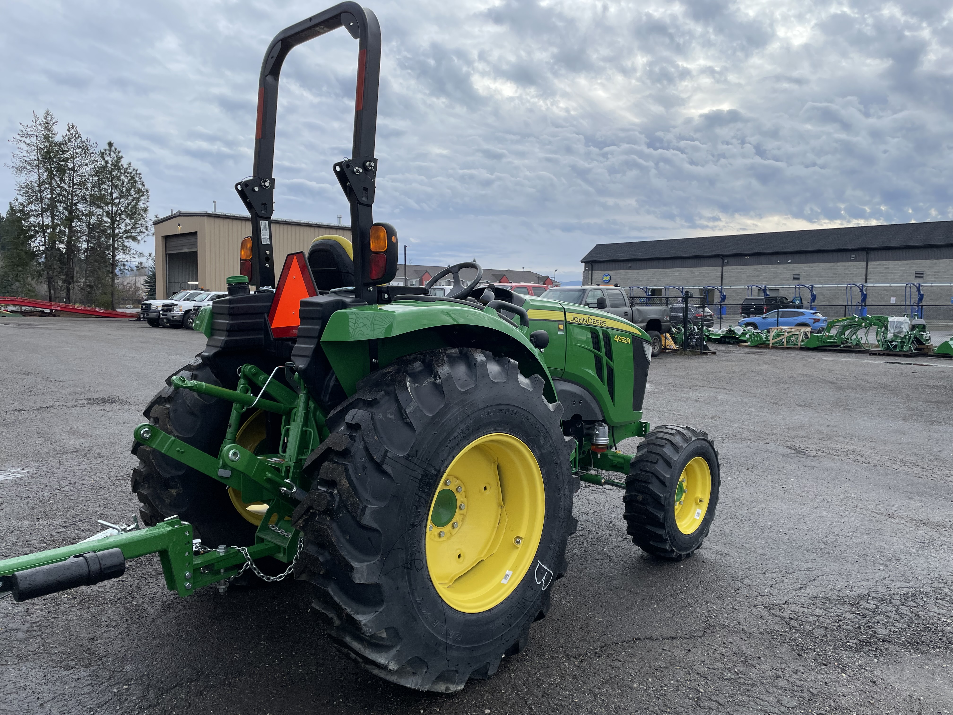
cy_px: 358
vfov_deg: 53.1
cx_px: 476
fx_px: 716
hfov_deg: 67.3
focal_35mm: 26
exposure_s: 1/1667
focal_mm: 4.2
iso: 32
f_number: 1.6
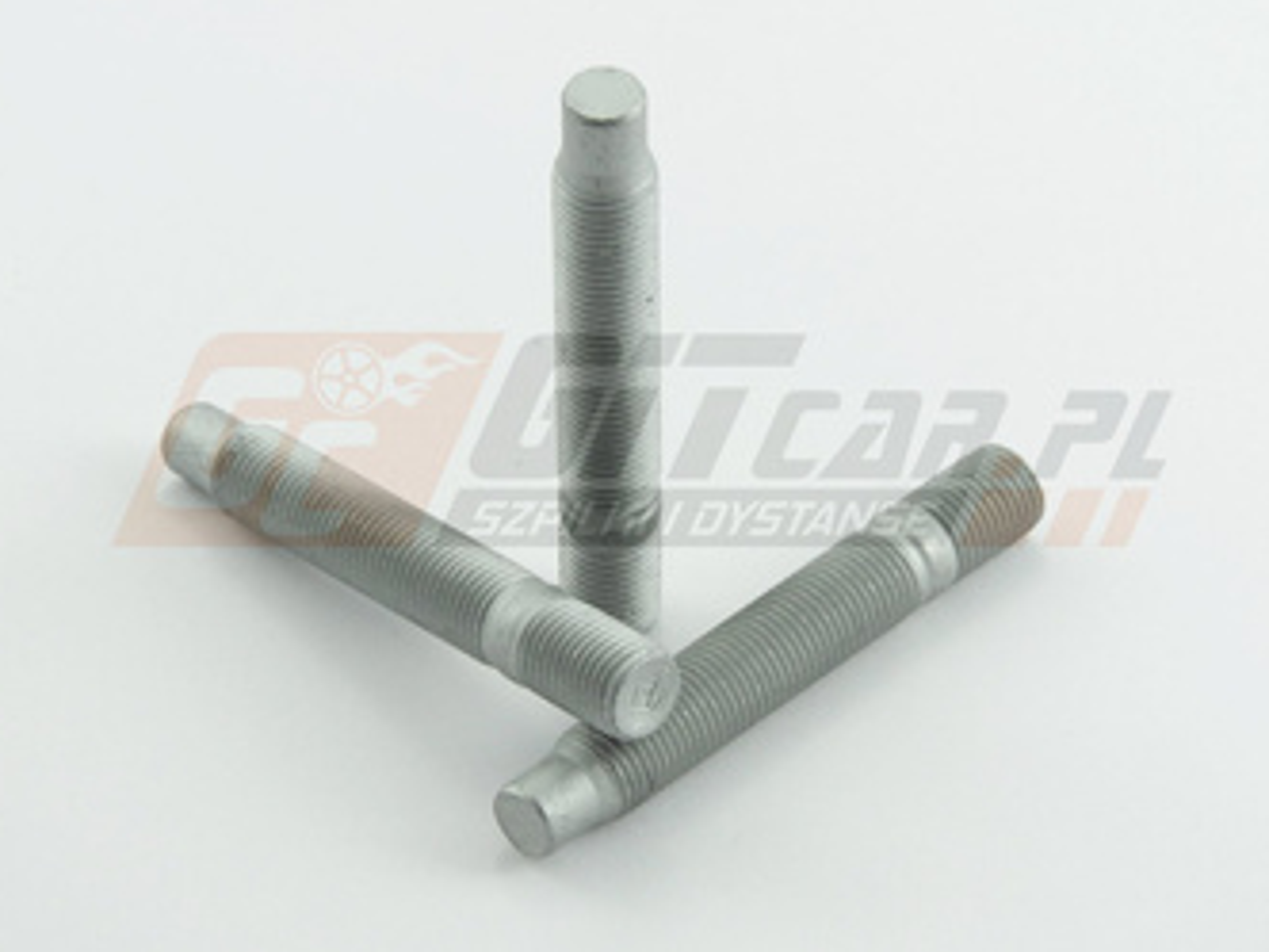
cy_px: 453
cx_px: 642
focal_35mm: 190
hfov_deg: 10.4
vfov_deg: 7.8
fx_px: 6965
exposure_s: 1/125
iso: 400
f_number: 6.7
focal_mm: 32.2
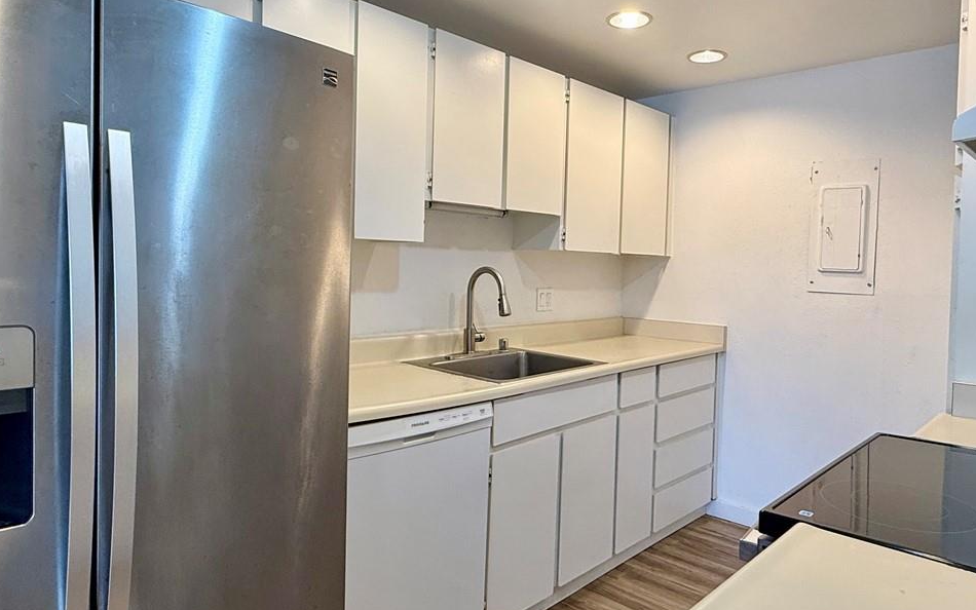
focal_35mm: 25
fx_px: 665
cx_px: 537
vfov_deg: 49.3
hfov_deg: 72.3
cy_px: 284
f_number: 2.2
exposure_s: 1/120
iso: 160
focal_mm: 2.22
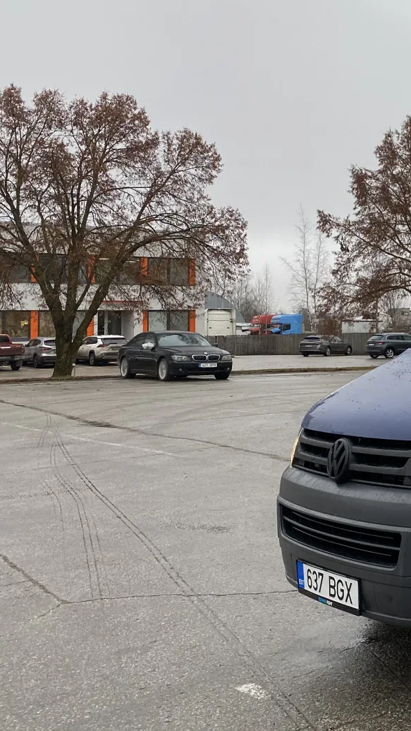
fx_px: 1008
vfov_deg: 39.5
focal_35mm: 52
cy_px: 259
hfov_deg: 19.5
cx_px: 651
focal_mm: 4.25
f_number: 1.8
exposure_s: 1/159
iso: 32
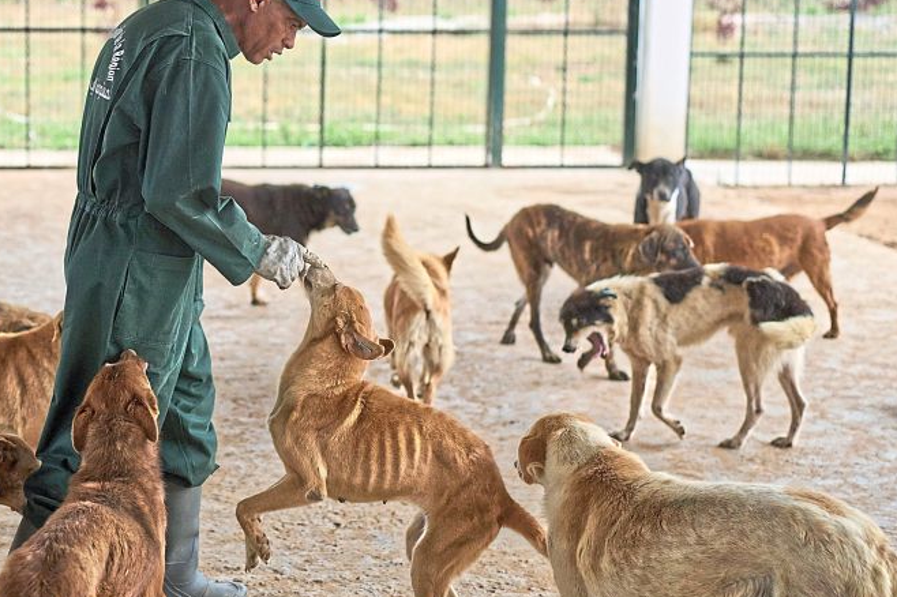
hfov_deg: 29.7
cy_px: 153
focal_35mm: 66
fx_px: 1644
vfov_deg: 20.4
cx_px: 154
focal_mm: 35
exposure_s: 1/8000
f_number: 1.4
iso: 800
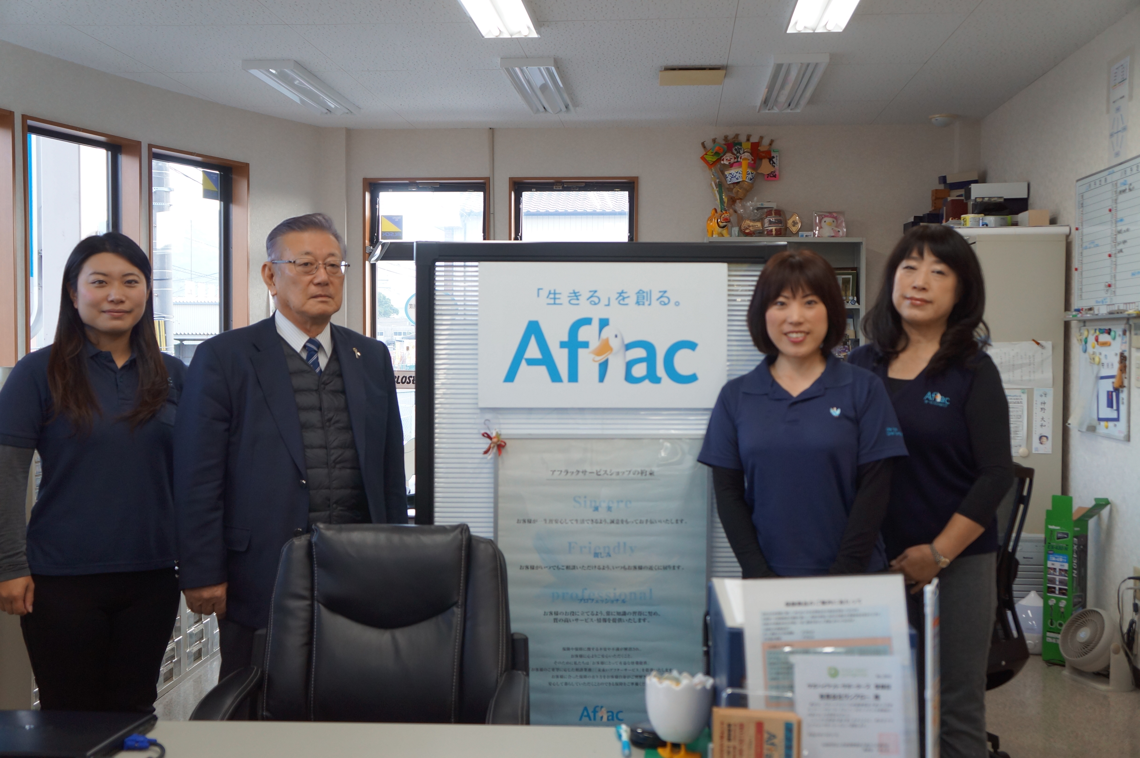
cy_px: 379
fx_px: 1234
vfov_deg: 34.1
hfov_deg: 49.6
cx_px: 570
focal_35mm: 39
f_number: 4
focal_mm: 26
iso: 500
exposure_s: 1/160
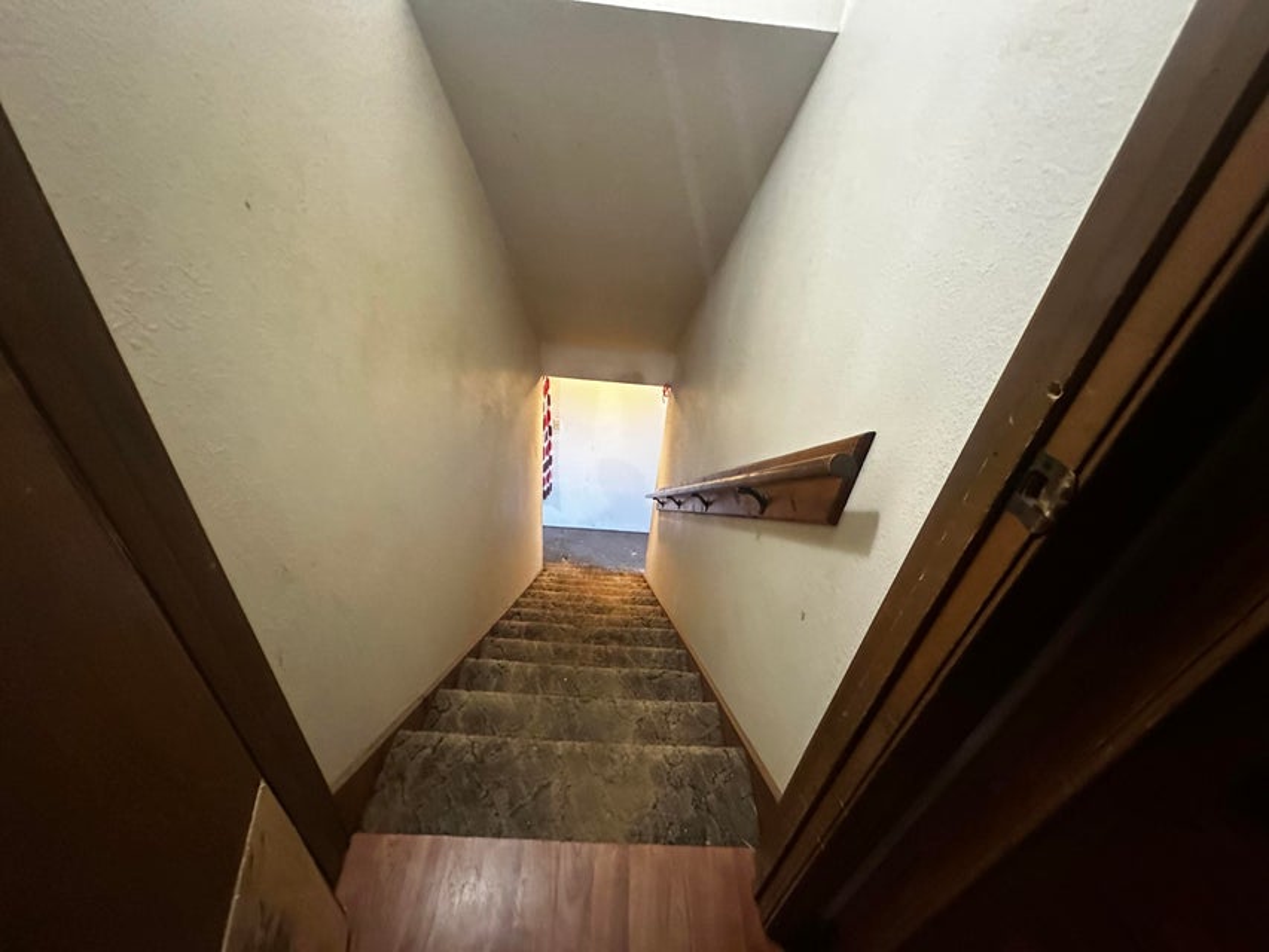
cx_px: 634
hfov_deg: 102.1
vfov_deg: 85.7
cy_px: 476
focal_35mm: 14
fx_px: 513
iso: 1000
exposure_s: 1/60
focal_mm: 2.22
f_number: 2.2
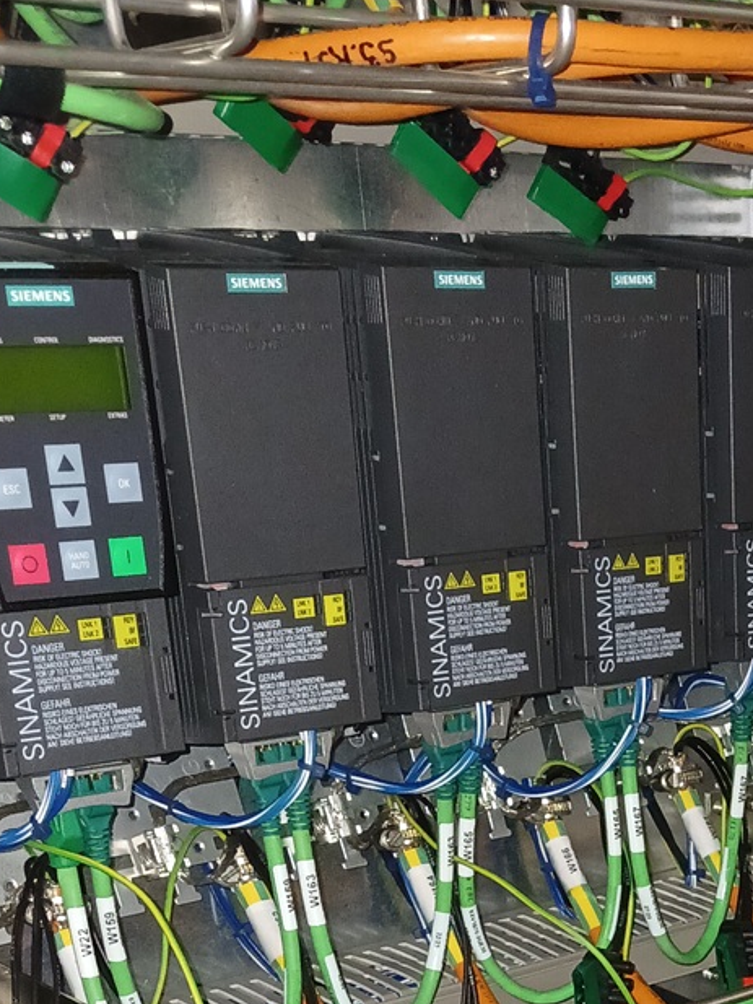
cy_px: 1258
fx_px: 2030
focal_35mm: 70
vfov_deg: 24.6
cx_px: 899
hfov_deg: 19.8
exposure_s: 1/25
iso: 250
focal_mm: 4
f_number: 1.8
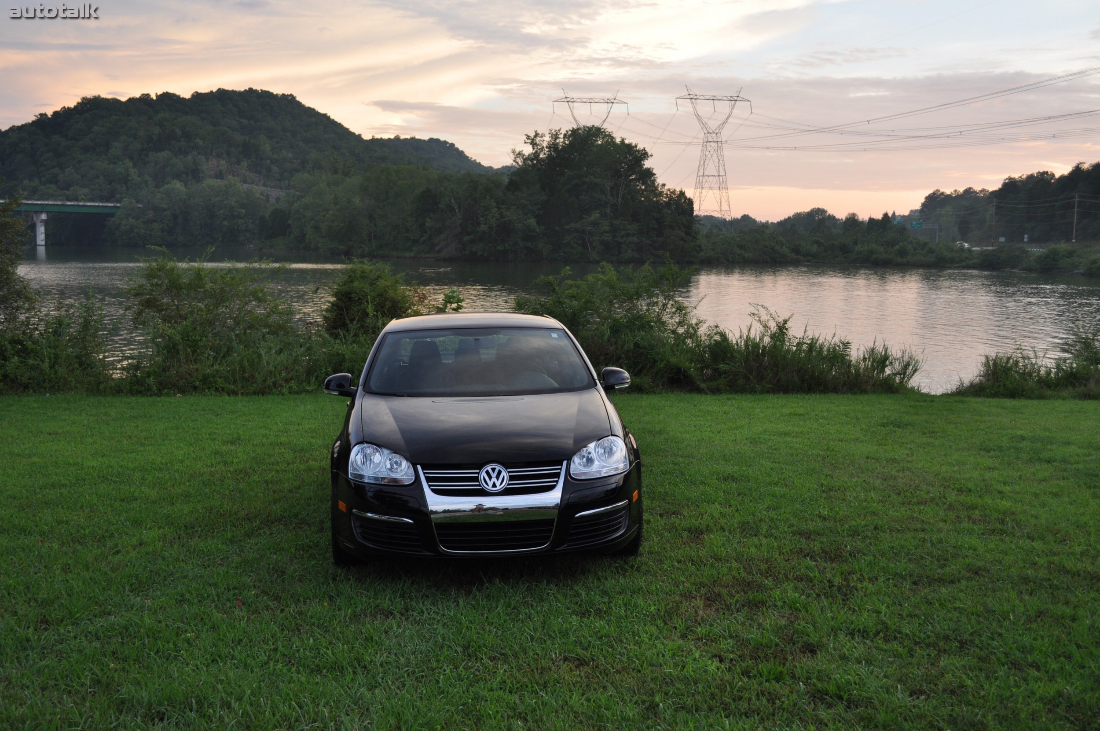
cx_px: 550
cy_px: 366
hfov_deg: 57.3
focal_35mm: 33
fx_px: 1007
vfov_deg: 39.9
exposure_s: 1/100
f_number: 5
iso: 400
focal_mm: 22
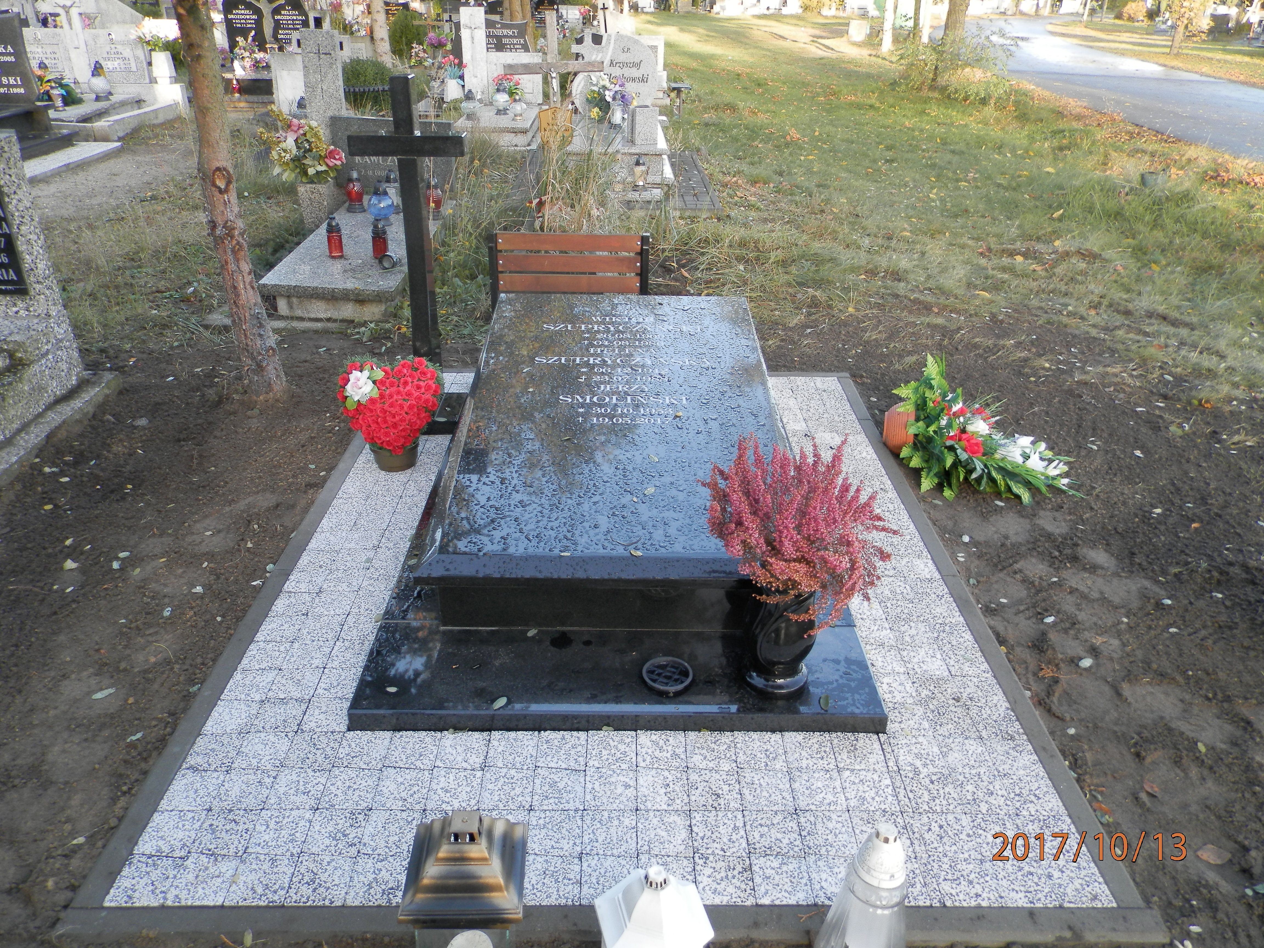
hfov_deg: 69.4
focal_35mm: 25
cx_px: 632
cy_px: 474
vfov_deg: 54.9
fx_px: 913
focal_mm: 4.5
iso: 80
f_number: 3.1
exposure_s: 1/50
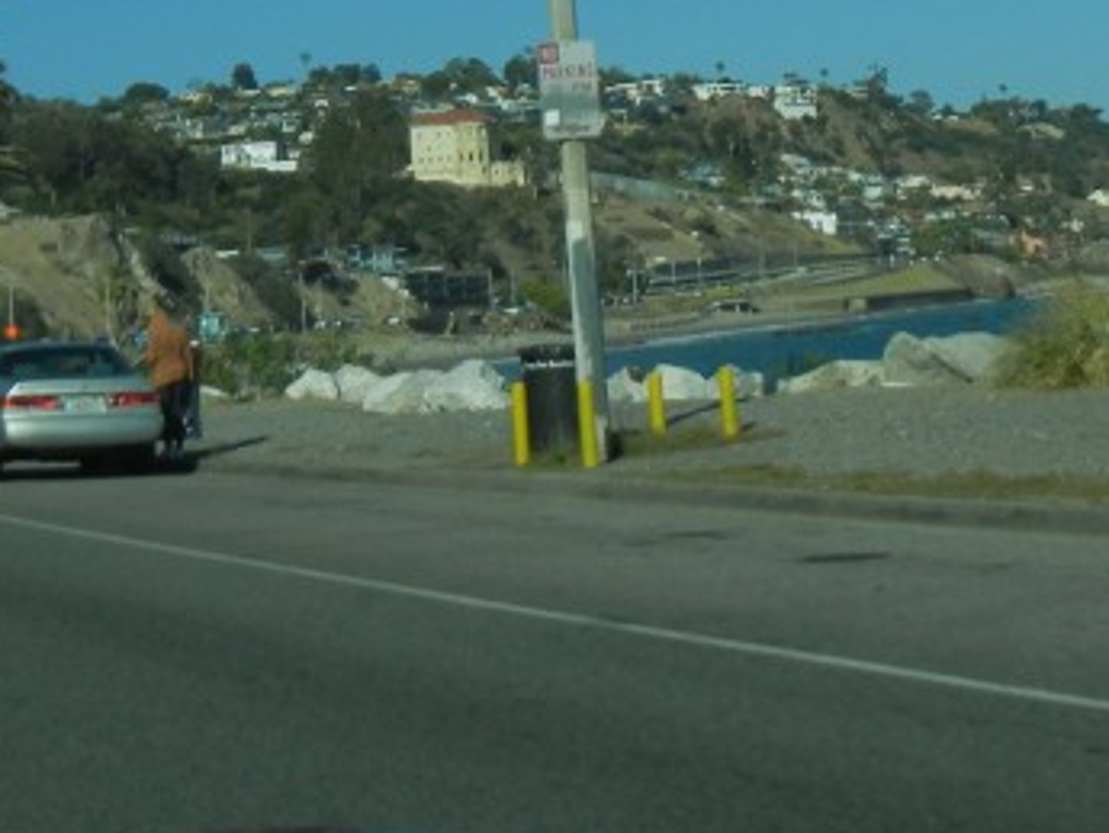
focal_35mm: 89
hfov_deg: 21.8
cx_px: 804
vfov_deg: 16.4
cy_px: 55
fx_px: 2852
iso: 160
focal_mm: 5.4
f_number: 7
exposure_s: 1/692
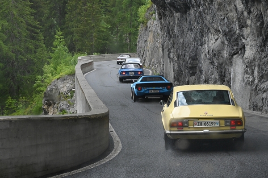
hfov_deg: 18.6
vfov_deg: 12.4
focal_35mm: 110
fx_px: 818
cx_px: 134
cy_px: 89
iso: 6400
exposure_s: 1/500
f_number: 22
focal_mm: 110
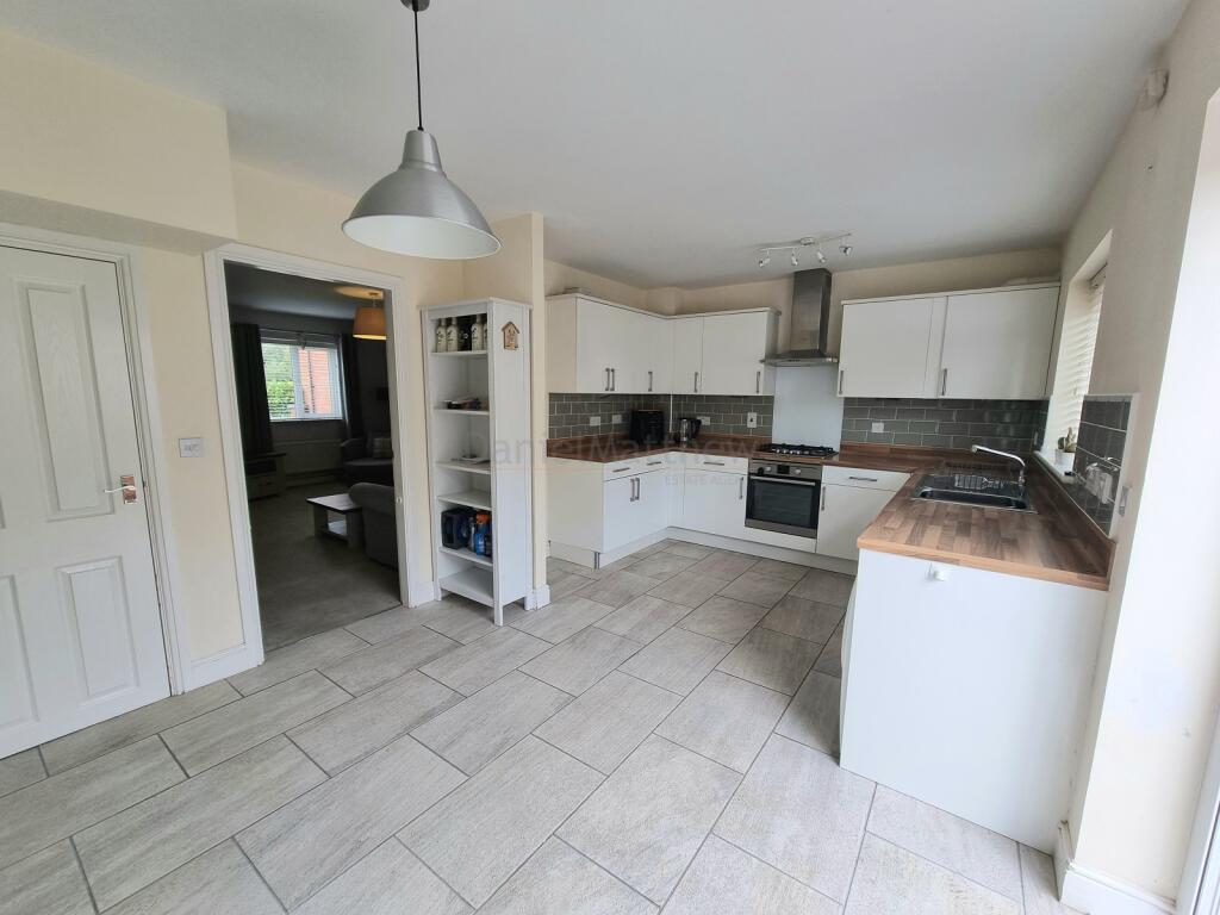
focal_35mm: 13
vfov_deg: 89.9
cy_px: 458
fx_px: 458
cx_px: 610
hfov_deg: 106.2
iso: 50
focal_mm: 2.2
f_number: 2.2
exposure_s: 1/141
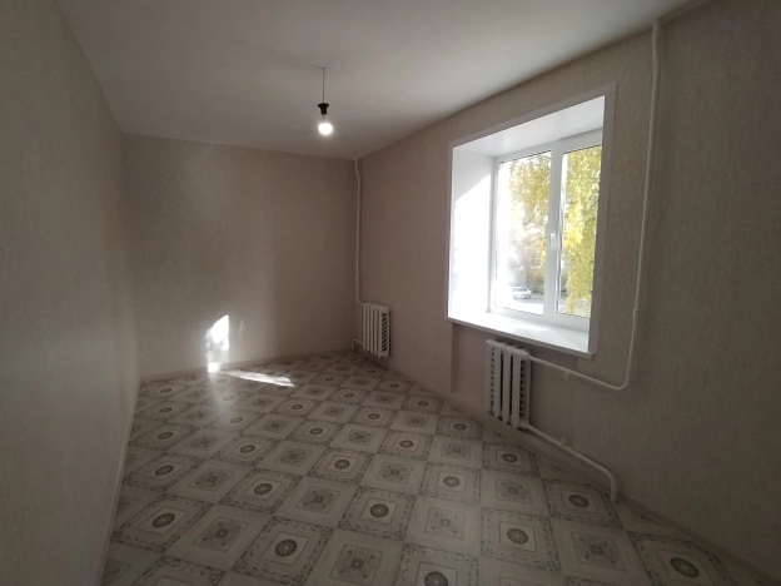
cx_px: 390
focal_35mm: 17
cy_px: 293
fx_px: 384
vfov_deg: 74.7
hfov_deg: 91.0
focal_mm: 1.42
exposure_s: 1/211
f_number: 2.2
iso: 100
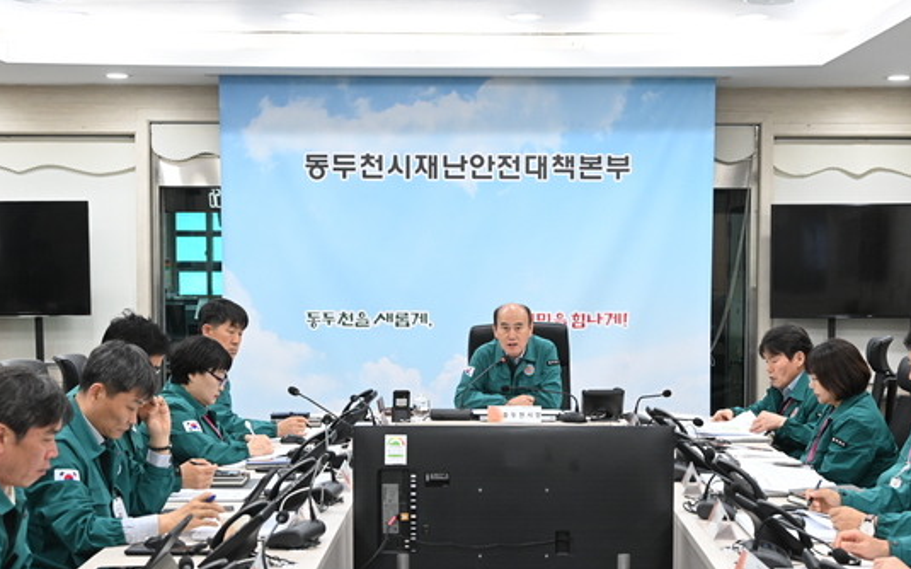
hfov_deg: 34.0
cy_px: 369
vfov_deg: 21.6
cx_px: 514
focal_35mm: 60
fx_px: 1489
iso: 2000
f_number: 5.3
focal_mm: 45
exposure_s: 1/100
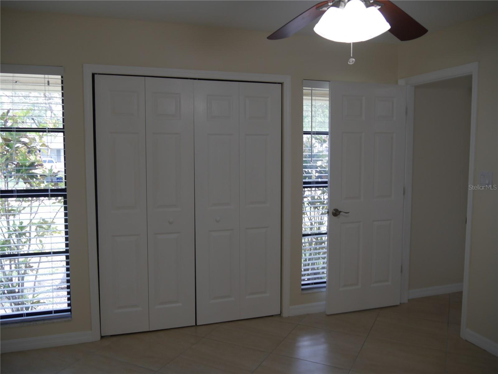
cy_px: 187
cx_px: 249
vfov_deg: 49.8
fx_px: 403
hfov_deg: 63.4
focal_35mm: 28
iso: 200
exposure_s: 1/80
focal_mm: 14
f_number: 3.5
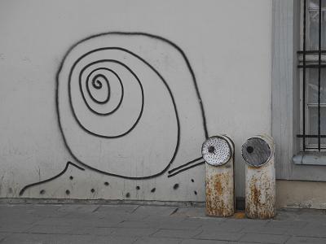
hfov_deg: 14.6
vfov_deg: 11.0
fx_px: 1271
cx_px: 163
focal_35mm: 135
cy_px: 122
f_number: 5
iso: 100
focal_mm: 28.9
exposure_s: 1/320
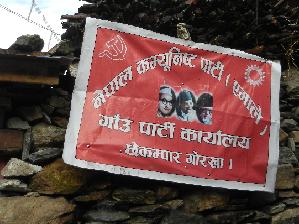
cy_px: 71
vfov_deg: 38.1
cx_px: 165
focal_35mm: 37
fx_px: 319
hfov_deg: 50.1
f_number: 3.5
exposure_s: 1/320
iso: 160
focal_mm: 4.5
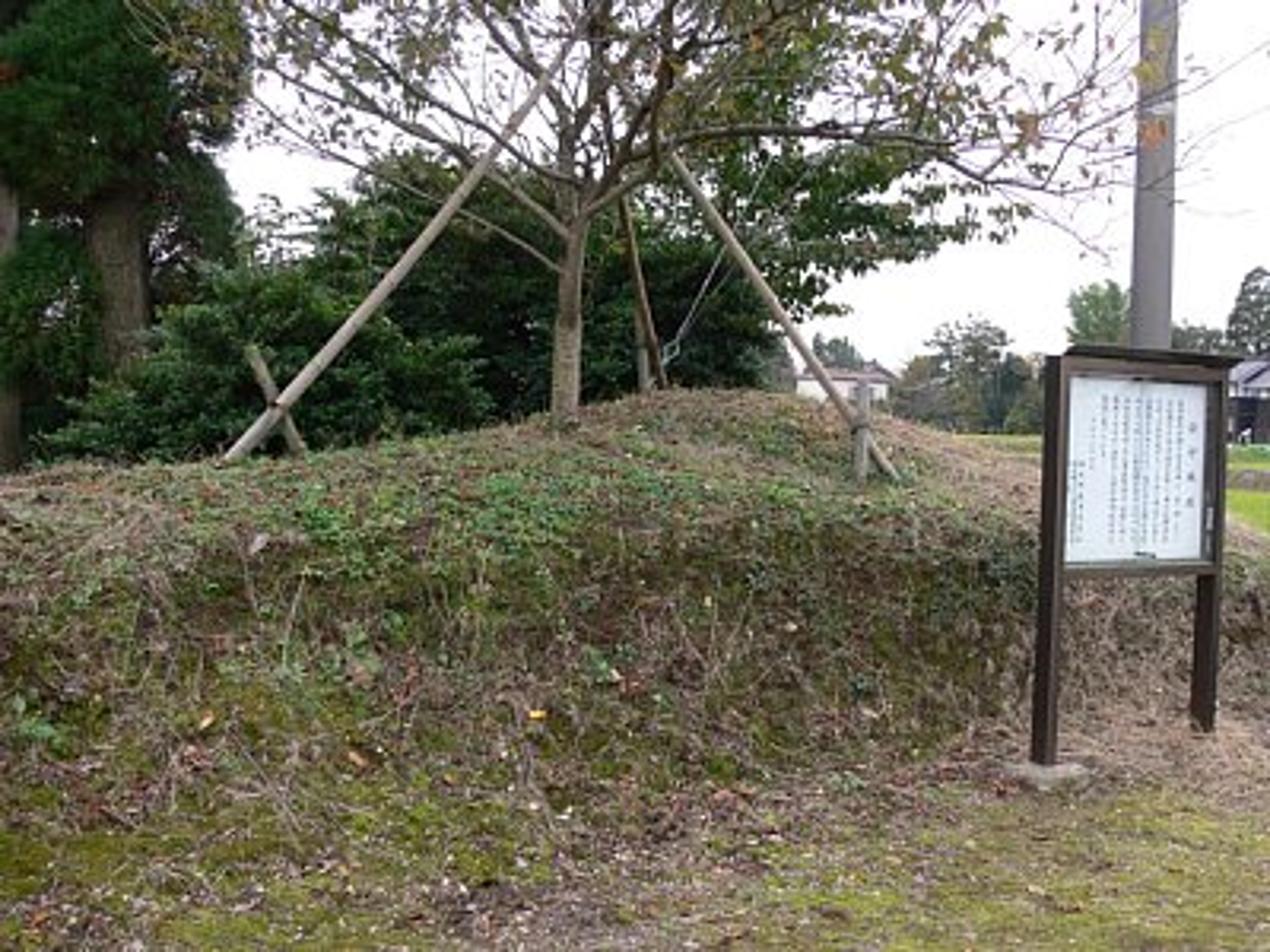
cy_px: 476
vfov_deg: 40.7
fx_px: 1284
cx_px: 635
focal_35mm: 35
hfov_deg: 52.6
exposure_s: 1/100
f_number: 4
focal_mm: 7.4
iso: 80
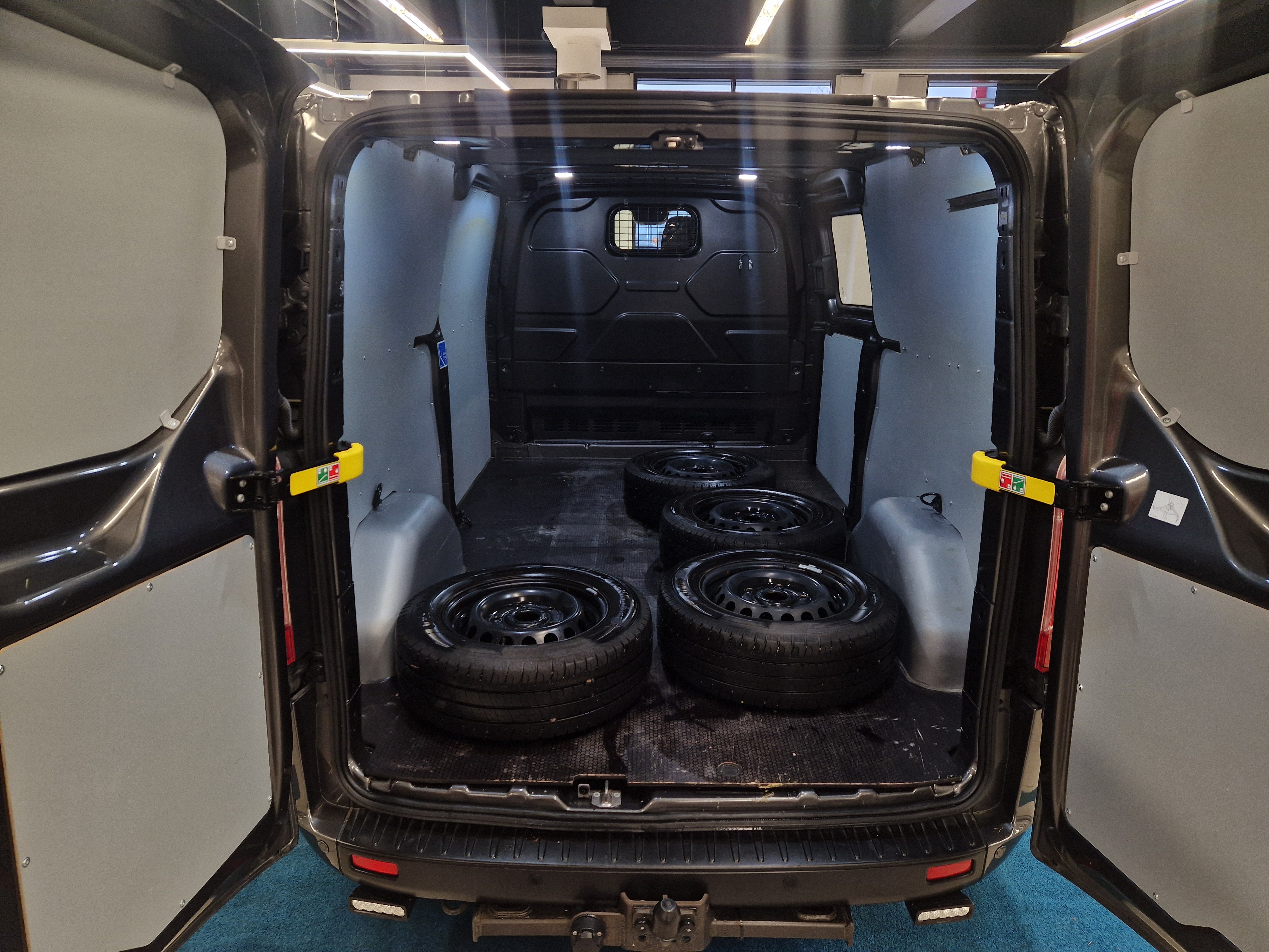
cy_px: 476
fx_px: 843
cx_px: 634
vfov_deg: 58.9
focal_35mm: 23
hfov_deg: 73.9
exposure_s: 1/100
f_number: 1.8
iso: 160
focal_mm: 5.4
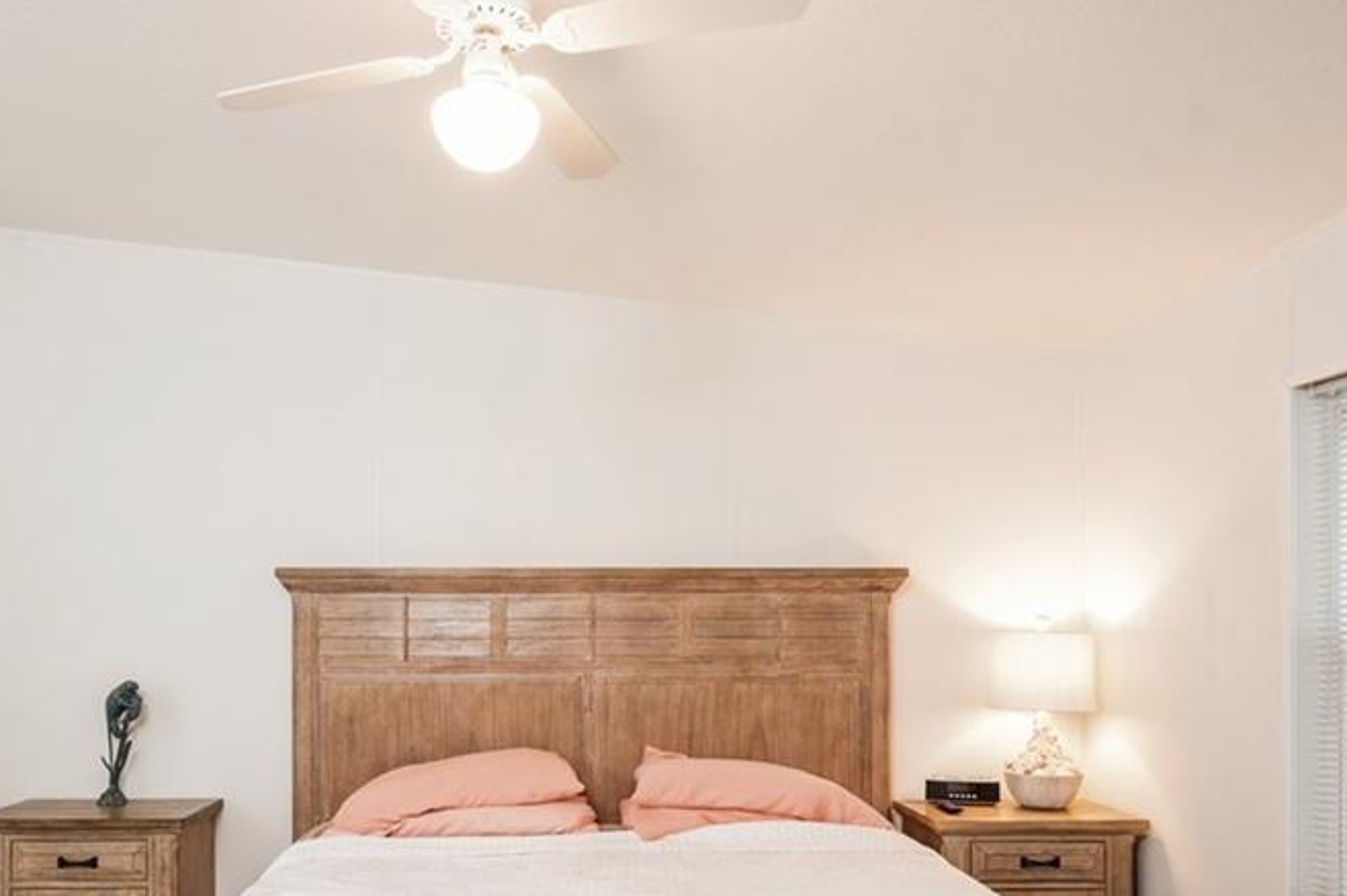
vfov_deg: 45.3
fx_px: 1047
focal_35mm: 28
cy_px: 633
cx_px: 565
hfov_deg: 65.1
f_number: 9
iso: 200
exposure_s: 1/3
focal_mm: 12
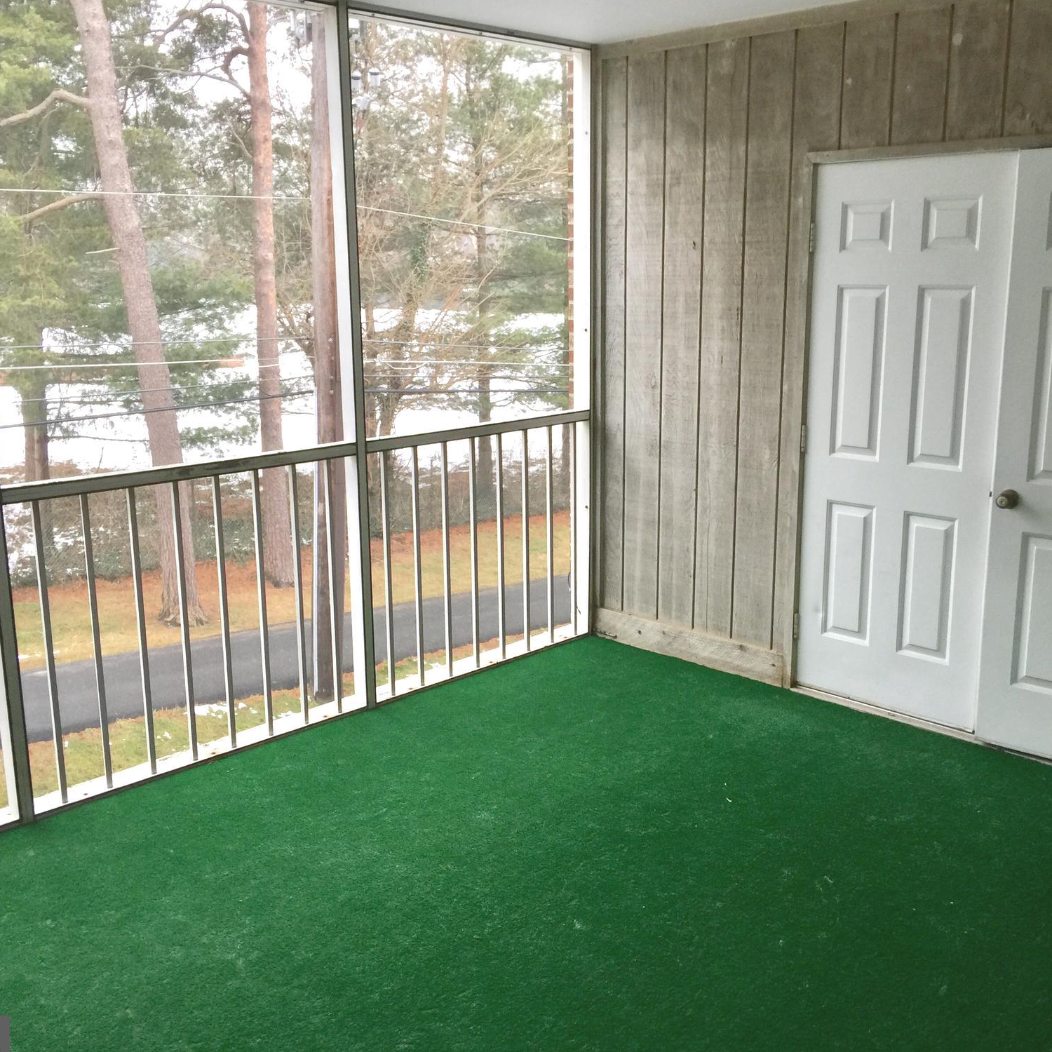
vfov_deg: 47.2
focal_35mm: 35
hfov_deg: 47.2
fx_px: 1203
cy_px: 534
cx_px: 553
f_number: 2.2
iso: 32
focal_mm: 4.15
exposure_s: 1/40
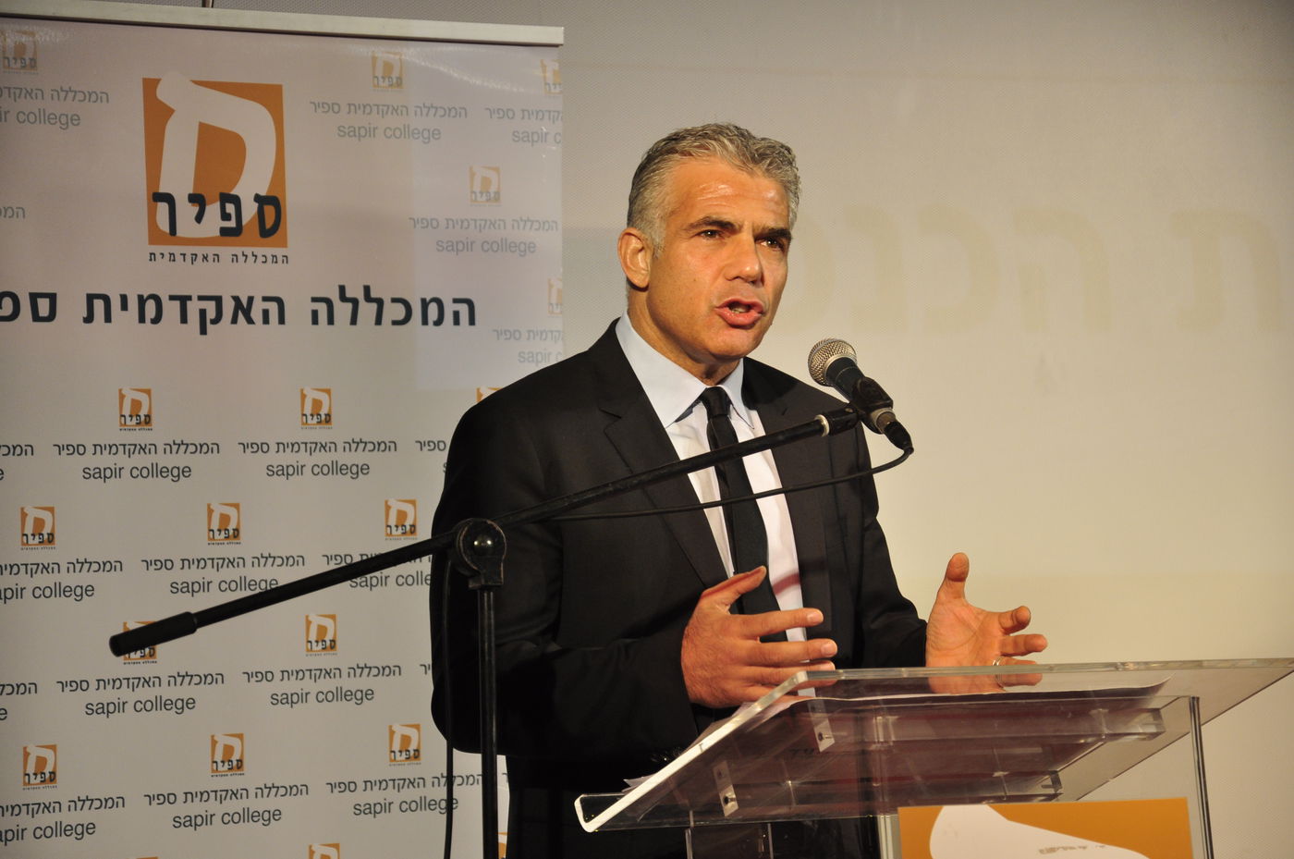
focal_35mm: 138
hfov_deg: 14.9
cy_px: 430
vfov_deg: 9.9
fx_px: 4953
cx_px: 647
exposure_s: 1/100
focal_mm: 92
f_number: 5.6
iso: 640
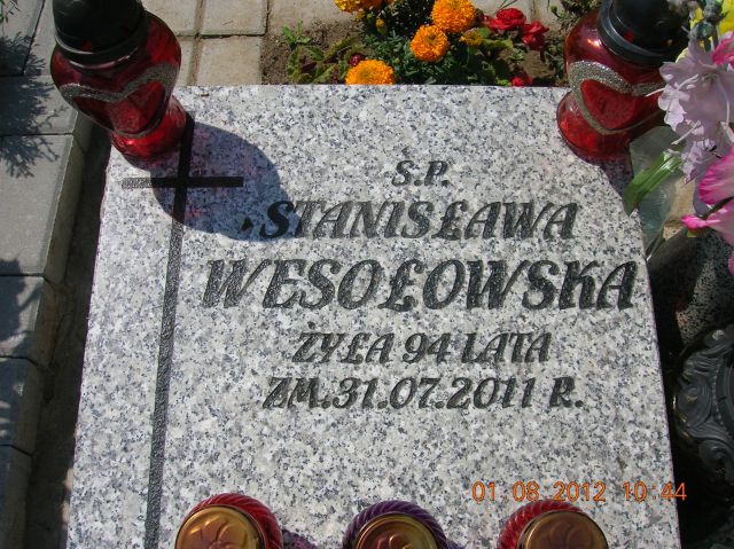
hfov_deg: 54.0
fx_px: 720
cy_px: 274
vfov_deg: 41.7
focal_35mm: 34
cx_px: 367
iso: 50
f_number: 4.9
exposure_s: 1/718
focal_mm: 5.7
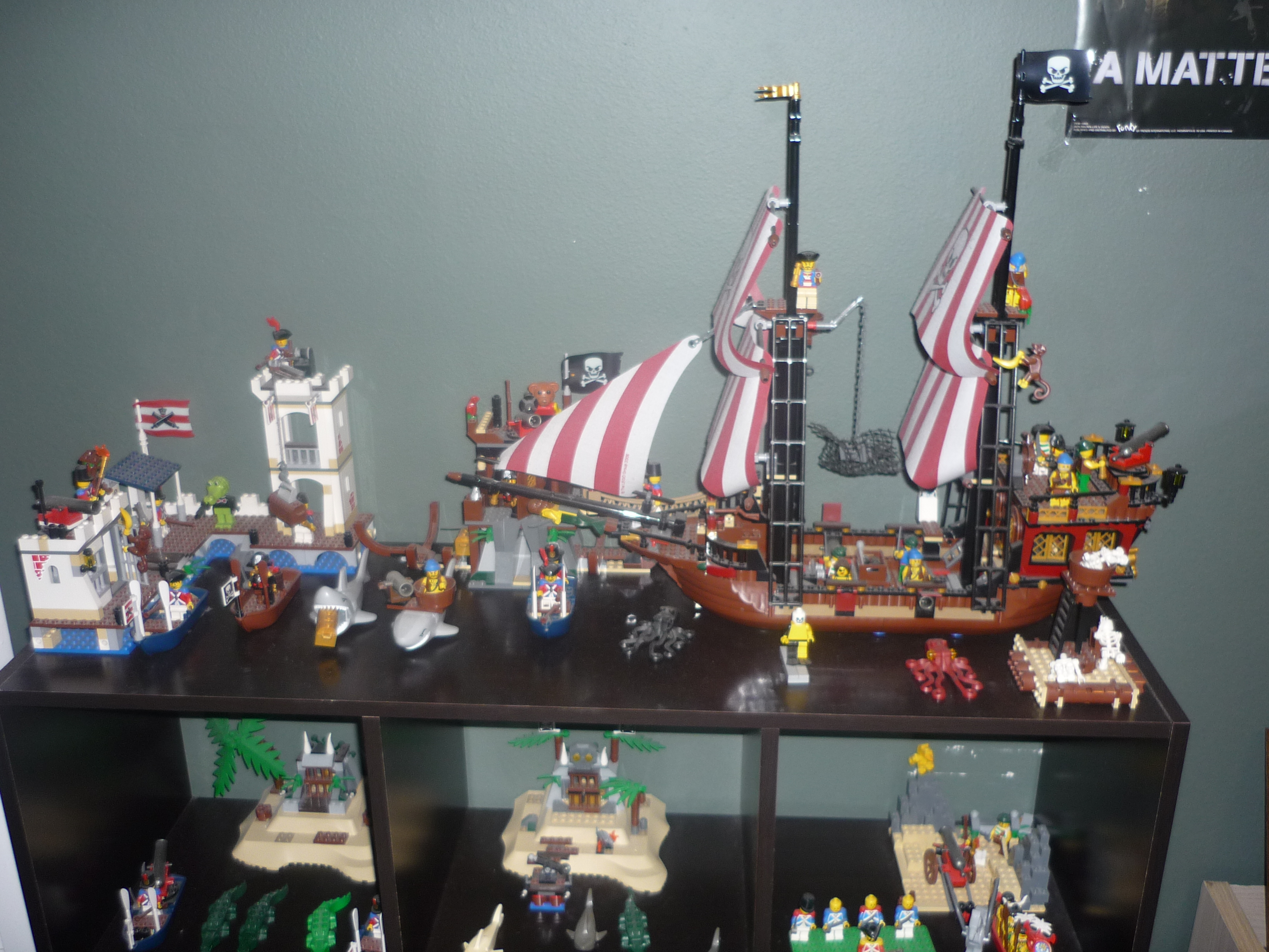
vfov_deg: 42.9
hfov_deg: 55.4
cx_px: 634
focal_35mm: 33
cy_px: 476
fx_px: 1210
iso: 100
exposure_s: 1/30
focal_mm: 5.5
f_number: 2.8
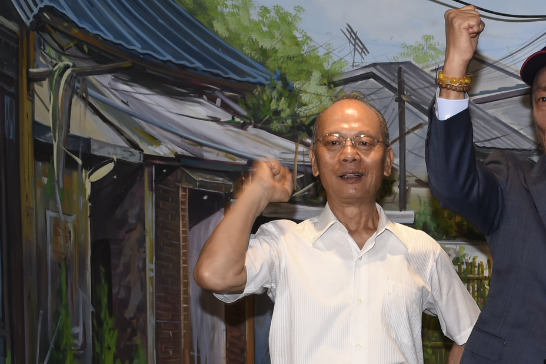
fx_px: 1046
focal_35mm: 69
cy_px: 403
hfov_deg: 27.4
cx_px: 561
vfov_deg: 18.9
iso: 800
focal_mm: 26
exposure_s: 1/60
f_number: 5.6
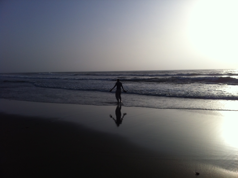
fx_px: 240
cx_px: 119
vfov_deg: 40.6
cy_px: 89
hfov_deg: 52.7
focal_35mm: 35
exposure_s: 1/3352
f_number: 2.8
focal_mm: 3.85
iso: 80
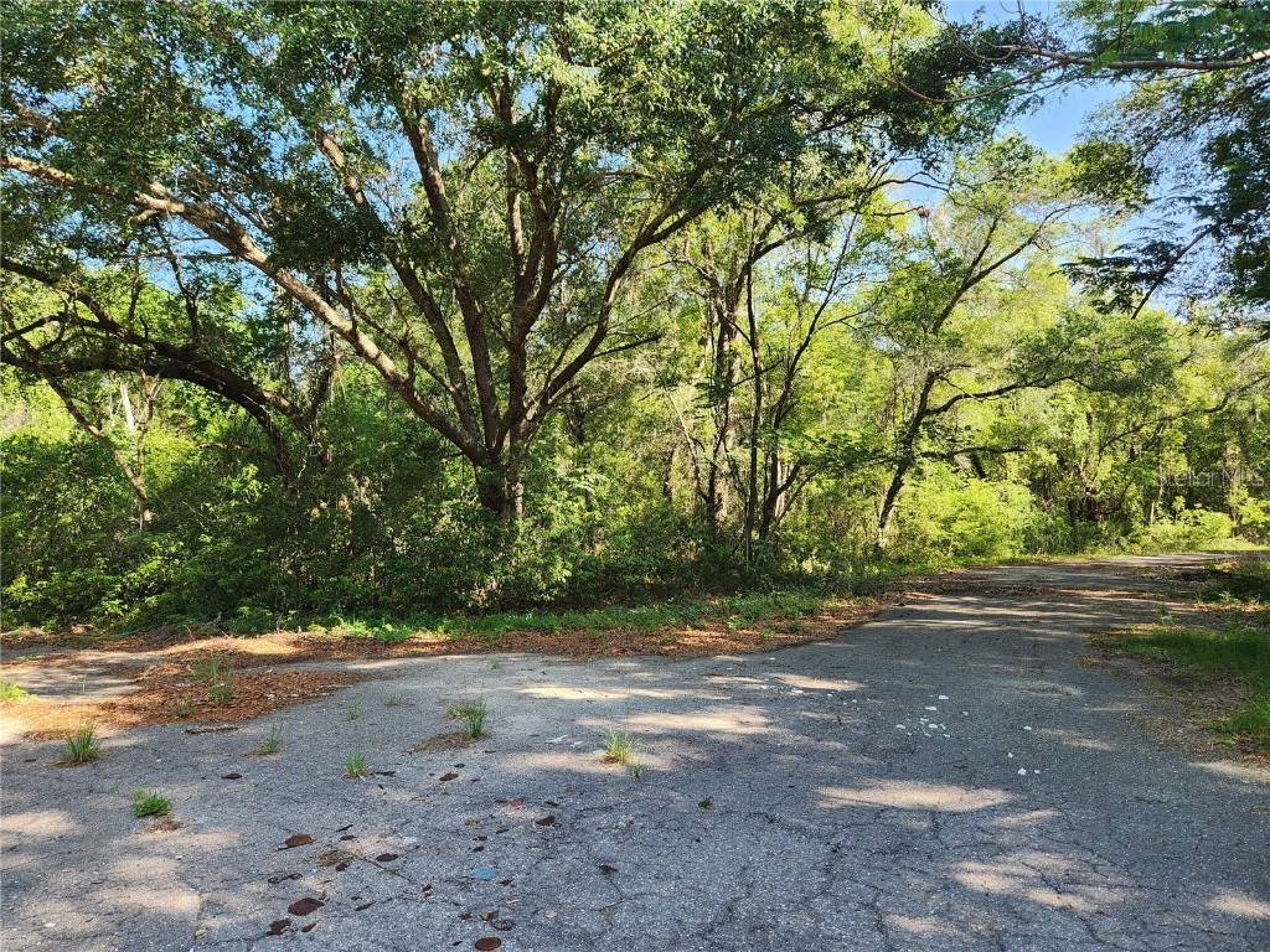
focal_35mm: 23
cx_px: 635
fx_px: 844
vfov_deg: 58.9
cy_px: 476
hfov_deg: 73.9
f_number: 1.8
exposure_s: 1/205
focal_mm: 5.4
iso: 20
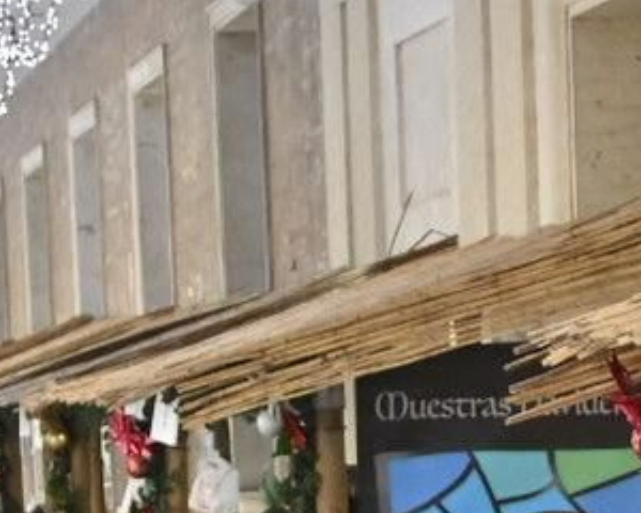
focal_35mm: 206
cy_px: 886
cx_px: 699
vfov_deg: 7.3
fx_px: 3913
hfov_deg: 9.3
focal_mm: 27.5
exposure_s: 1/200
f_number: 4.5
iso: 2000
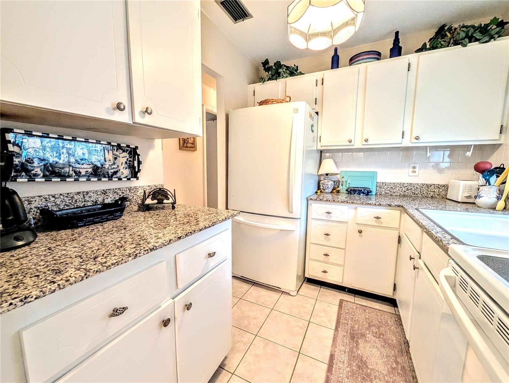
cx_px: 254
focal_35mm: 12
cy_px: 192
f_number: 1.7
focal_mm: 2.02
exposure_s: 1/60
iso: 109
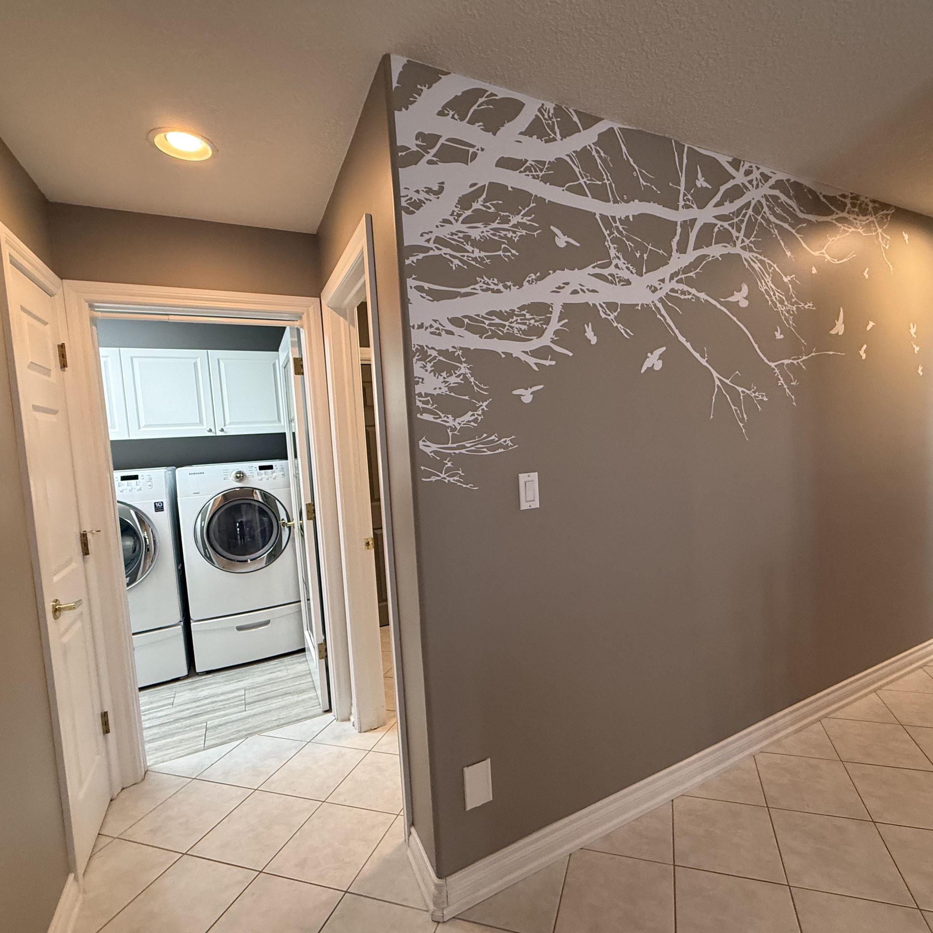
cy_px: 472
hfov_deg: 83.7
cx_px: 515
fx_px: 518
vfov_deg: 84.0
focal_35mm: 17
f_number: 2.2
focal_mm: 2.22
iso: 320
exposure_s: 1/60
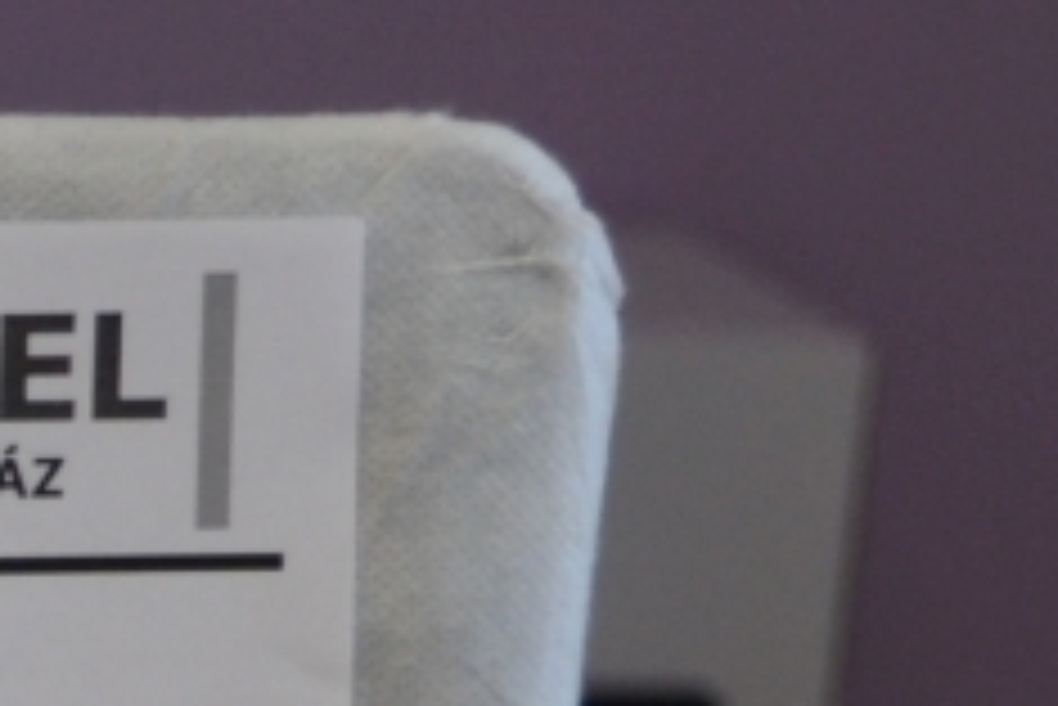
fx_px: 11998
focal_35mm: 408
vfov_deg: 3.3
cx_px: -2265
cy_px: 2246
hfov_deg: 4.8
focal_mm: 40
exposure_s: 1/30
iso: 400
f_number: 5.3
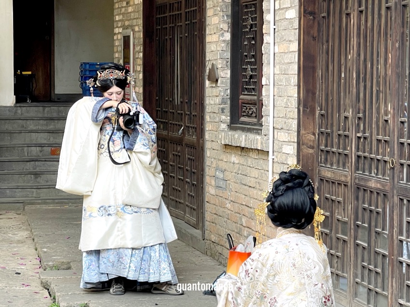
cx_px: 205
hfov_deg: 30.3
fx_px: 758
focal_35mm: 64
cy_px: 154
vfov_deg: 22.9
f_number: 2.2
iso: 32
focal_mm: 7.5
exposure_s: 1/99
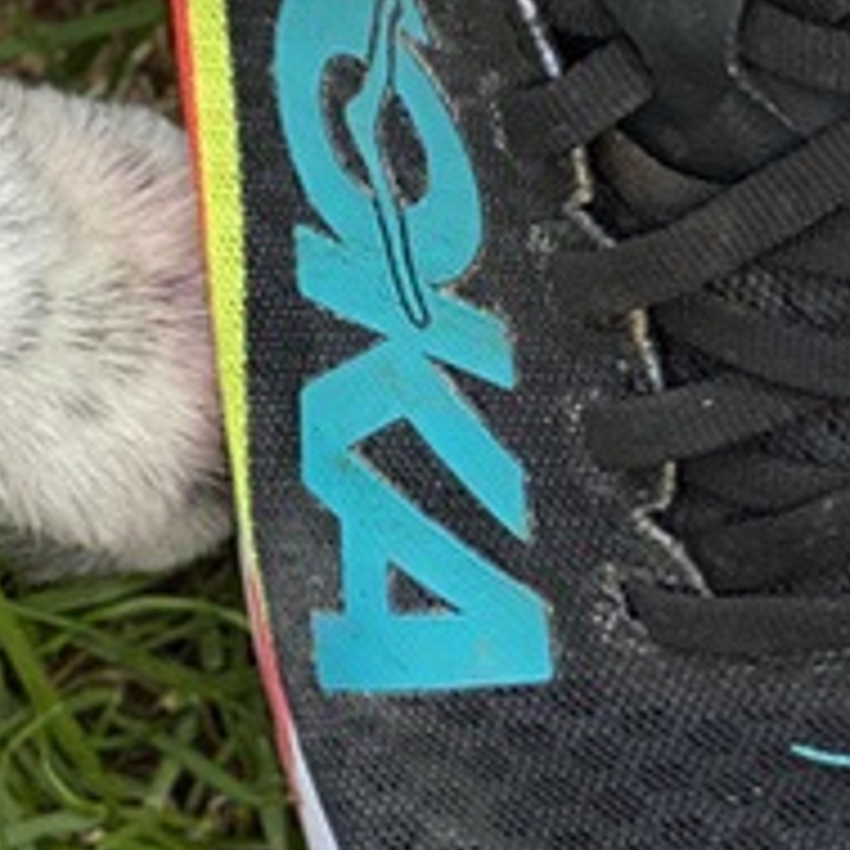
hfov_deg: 6.8
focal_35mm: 243
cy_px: 346
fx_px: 6751
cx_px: 2132
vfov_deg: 7.2
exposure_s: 1/122
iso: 64
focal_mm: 6
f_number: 2
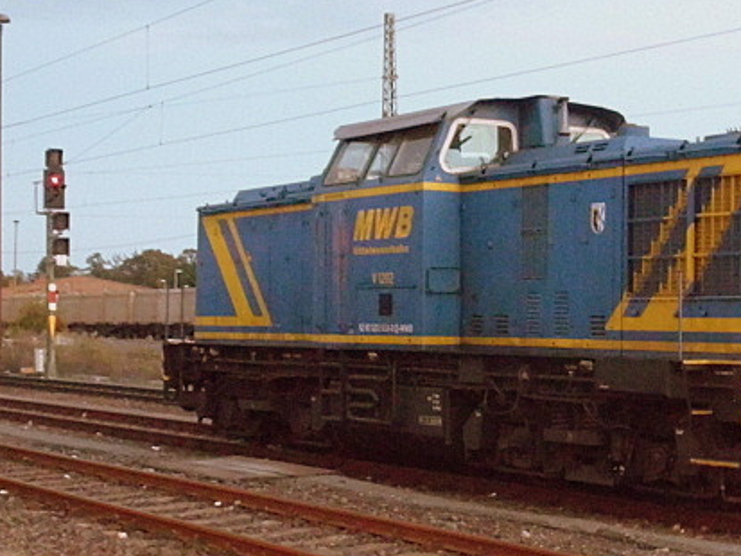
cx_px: 558
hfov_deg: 24.4
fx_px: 1692
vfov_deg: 18.7
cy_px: 305
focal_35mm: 79
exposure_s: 1/5
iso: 800
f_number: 4.7
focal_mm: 9.2
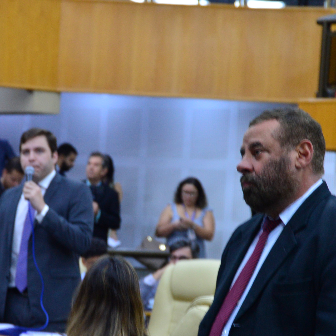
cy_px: 230
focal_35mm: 172
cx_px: 87
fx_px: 1889
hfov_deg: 10.1
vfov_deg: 10.2
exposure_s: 1/60
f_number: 5.6
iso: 2500
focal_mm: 95
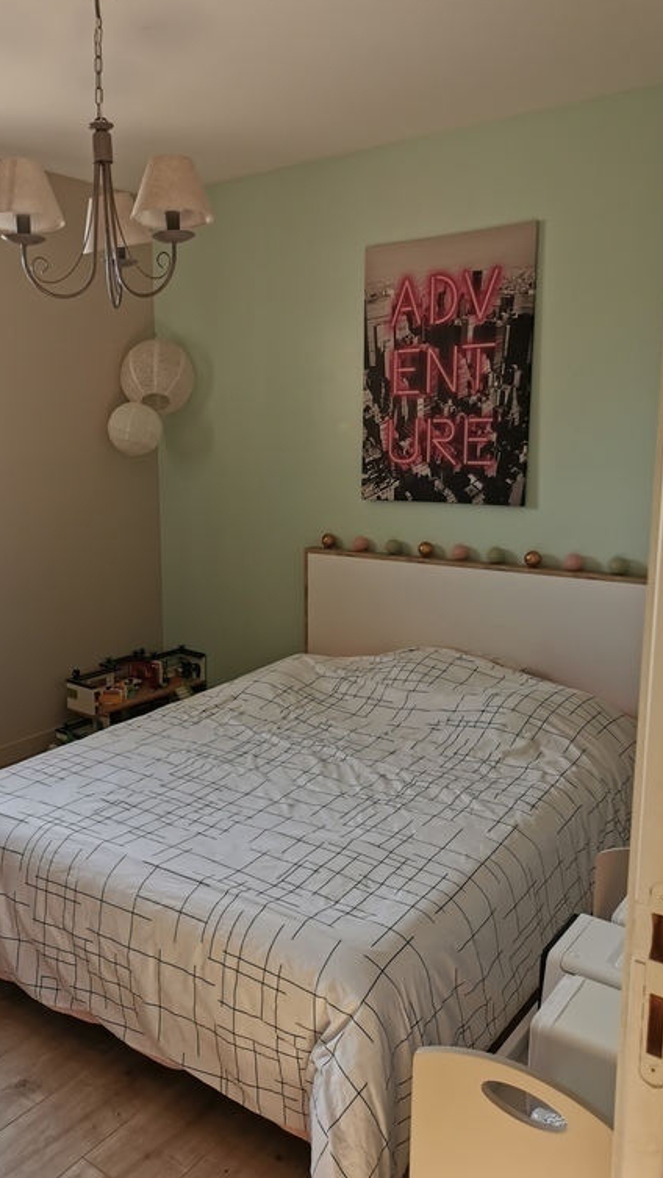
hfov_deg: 38.7
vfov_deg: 64.3
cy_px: 590
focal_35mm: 30
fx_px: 937
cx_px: 242
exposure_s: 1/115
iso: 50
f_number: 1.8
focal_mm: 5.58
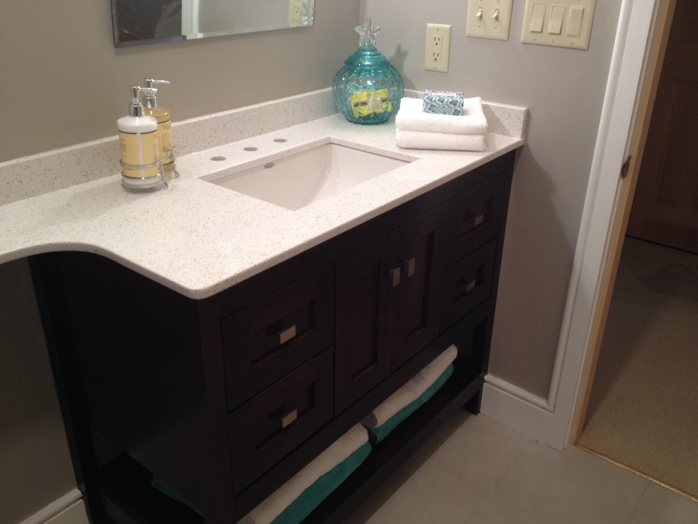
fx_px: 706
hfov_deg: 52.6
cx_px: 349
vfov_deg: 40.7
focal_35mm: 35
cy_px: 262
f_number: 2.4
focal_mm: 4.28
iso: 125
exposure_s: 1/20
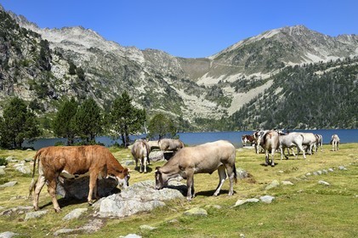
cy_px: 119
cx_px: 179
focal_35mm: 45
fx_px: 447
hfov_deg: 43.6
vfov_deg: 29.8
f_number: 11
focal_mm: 45
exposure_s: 1/250
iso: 200
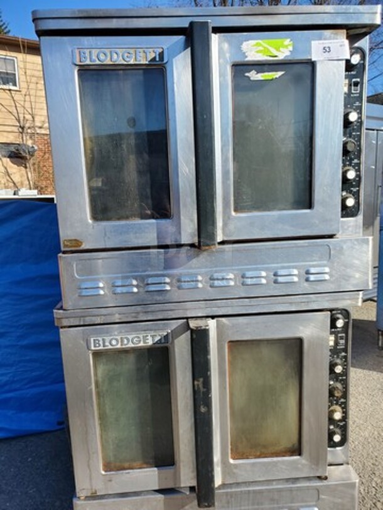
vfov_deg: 67.3
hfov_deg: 53.1
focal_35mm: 26
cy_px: 255
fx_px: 383
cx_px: 192
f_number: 2.4
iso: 50
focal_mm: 4.3
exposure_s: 1/820
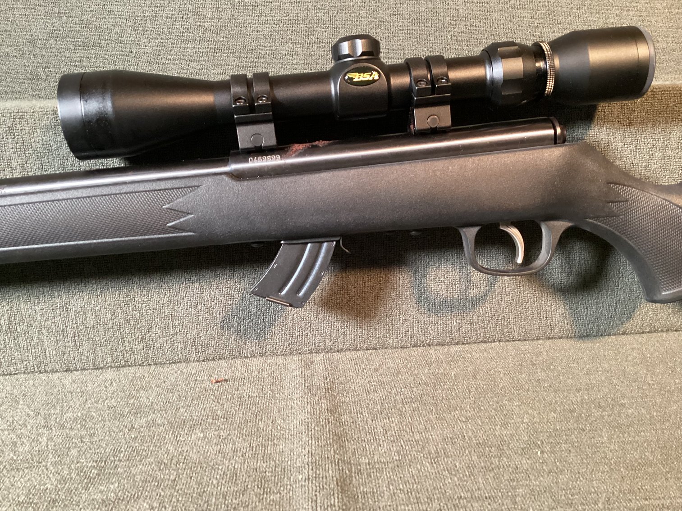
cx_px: 341
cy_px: 256
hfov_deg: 58.3
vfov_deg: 45.4
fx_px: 611
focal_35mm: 31
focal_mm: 3.3
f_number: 2.4
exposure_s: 1/30
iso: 400
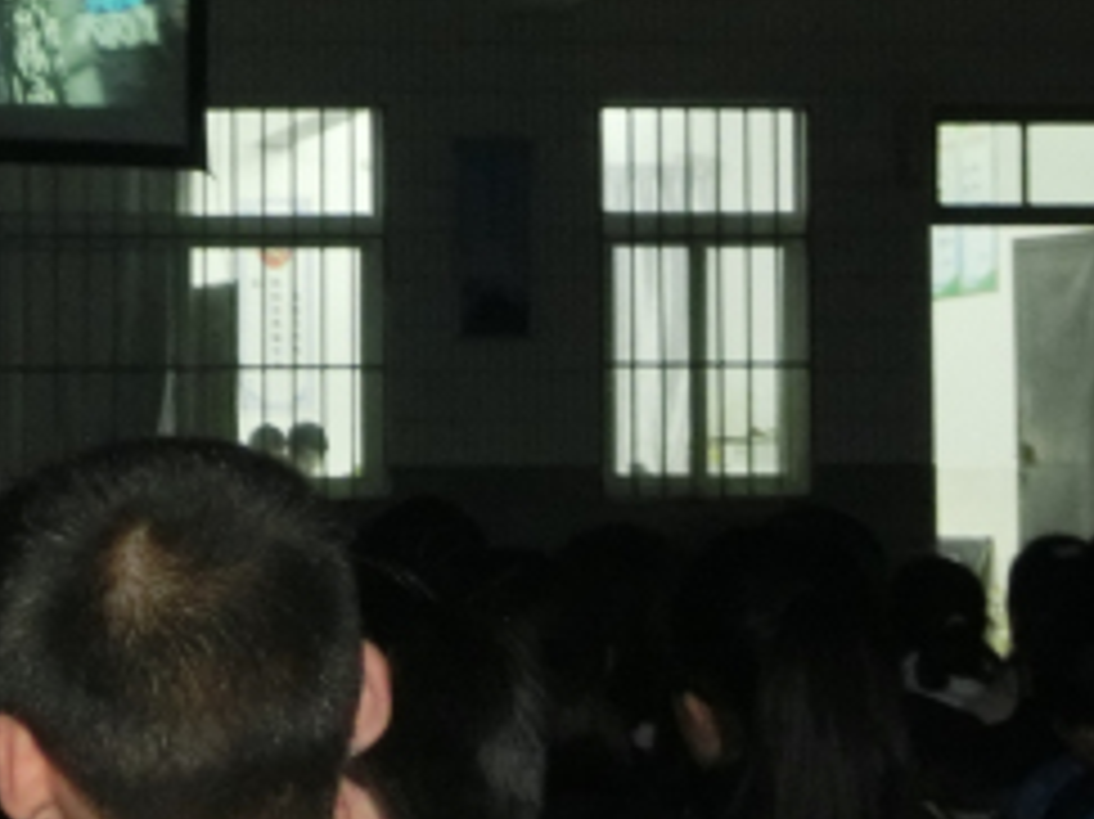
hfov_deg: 11.7
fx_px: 5244
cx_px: -90
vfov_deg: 8.9
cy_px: 292
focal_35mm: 166
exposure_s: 1/15
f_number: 4.6
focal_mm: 11.17
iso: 800
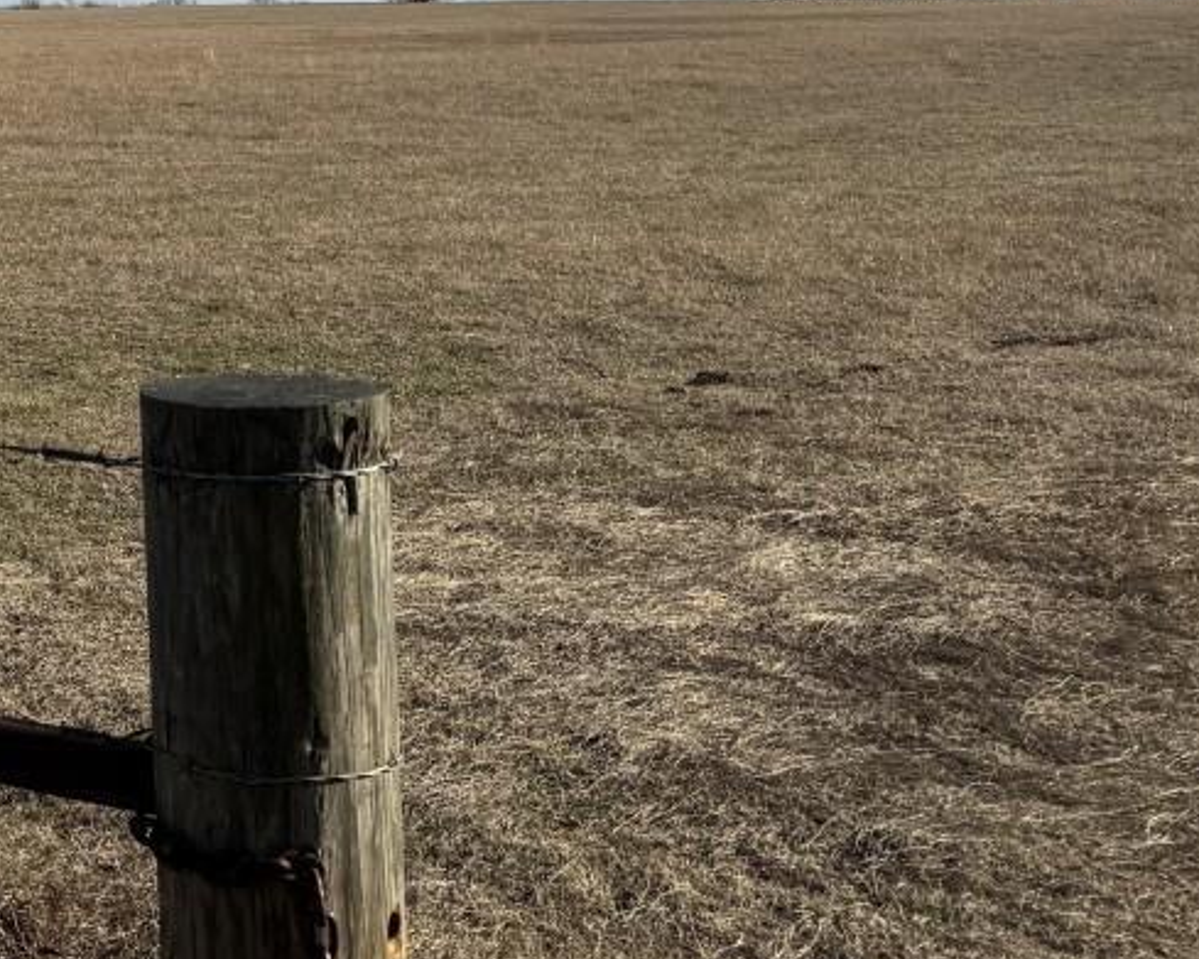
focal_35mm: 69
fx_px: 2448
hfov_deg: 24.3
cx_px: -333
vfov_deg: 21.5
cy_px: 34
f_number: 1.78
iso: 80
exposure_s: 1/5348
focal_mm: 6.76
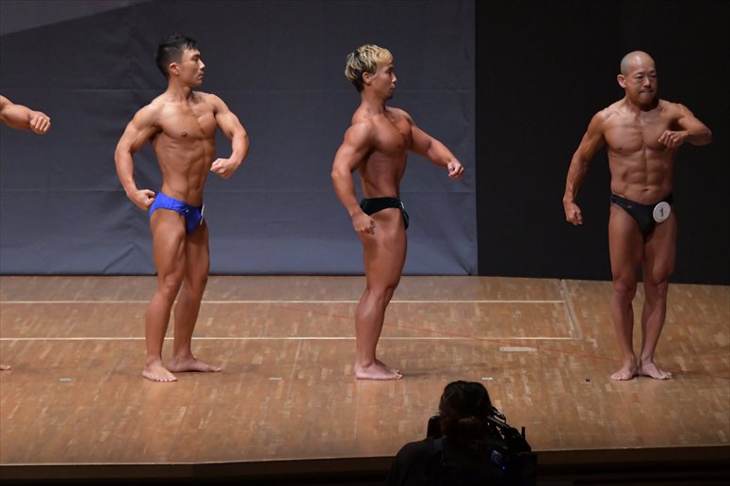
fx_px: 4560
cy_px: 243
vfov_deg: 6.1
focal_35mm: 225
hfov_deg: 9.2
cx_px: 365
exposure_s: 1/400
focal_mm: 150
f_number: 5.6
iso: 6400
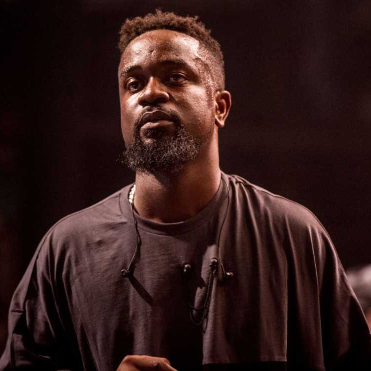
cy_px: 186
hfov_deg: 6.8
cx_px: 107
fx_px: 3116
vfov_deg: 6.8
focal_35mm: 257
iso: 3200
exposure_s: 1/160
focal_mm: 200
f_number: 3.2
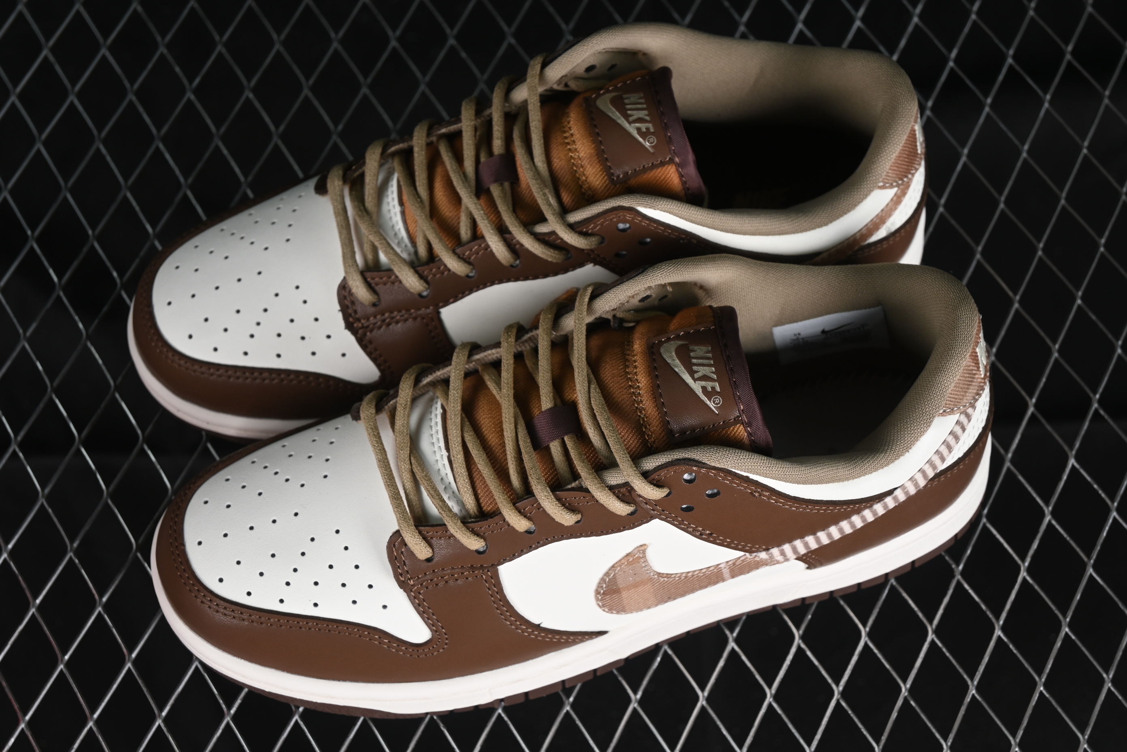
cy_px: 376
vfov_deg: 18.2
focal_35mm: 75
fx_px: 2348
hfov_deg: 27.0
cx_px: 564
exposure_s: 1/60
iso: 160
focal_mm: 50
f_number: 7.1
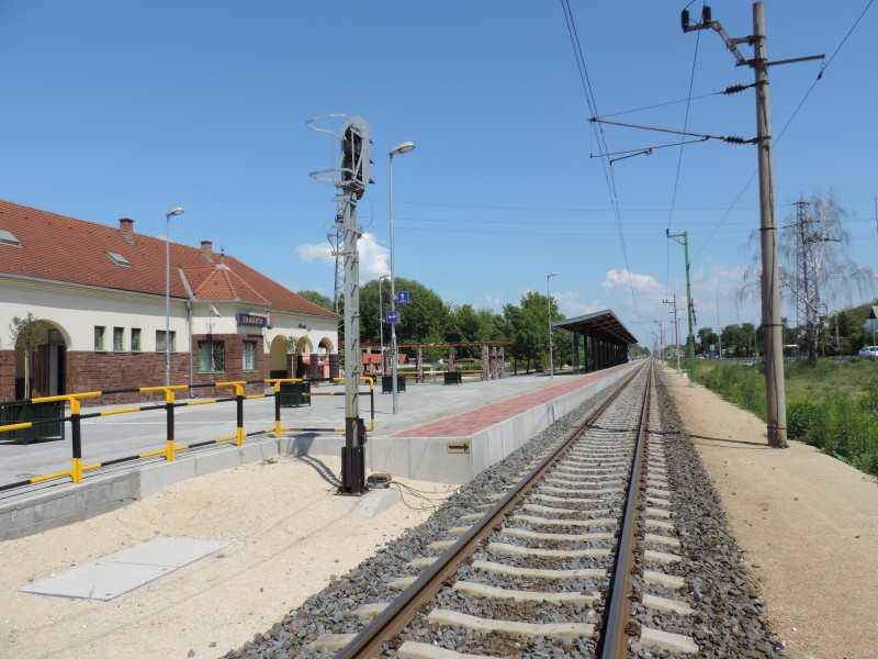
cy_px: 330
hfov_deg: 71.6
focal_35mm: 24
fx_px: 609
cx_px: 439
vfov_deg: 56.8
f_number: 3.3
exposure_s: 1/1250
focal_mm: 4.3
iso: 80
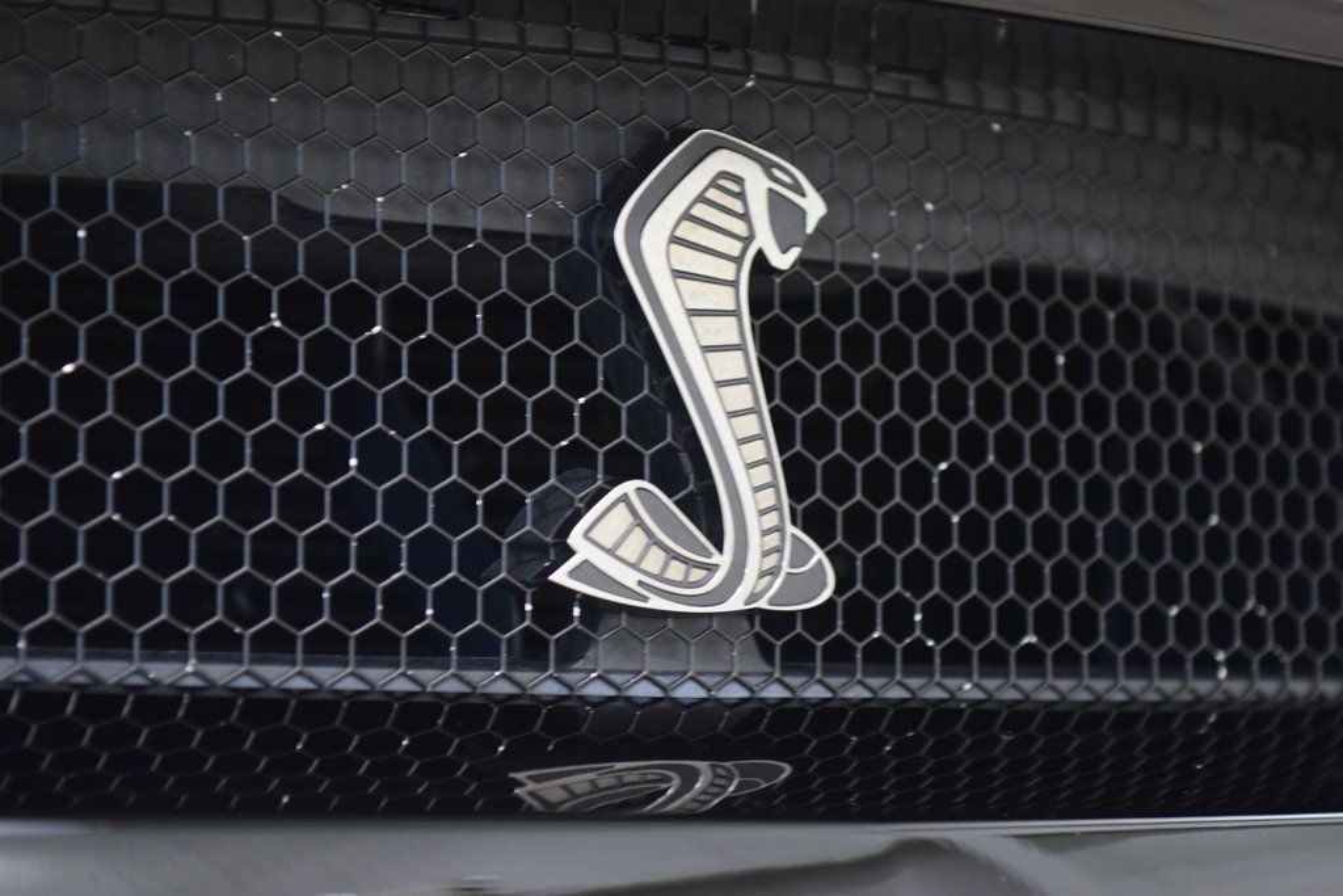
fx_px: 3917
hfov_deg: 19.5
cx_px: 672
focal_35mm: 105
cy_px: 448
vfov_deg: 13.0
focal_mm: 70
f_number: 2.8
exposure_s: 1/30
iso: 1600
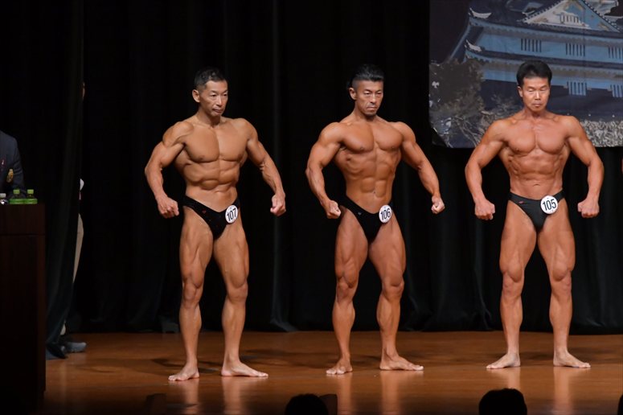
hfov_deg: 8.1
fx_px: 4411
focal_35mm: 255
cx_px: 312
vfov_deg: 5.4
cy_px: 208
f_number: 5.6
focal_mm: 170
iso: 5000
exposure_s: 1/400
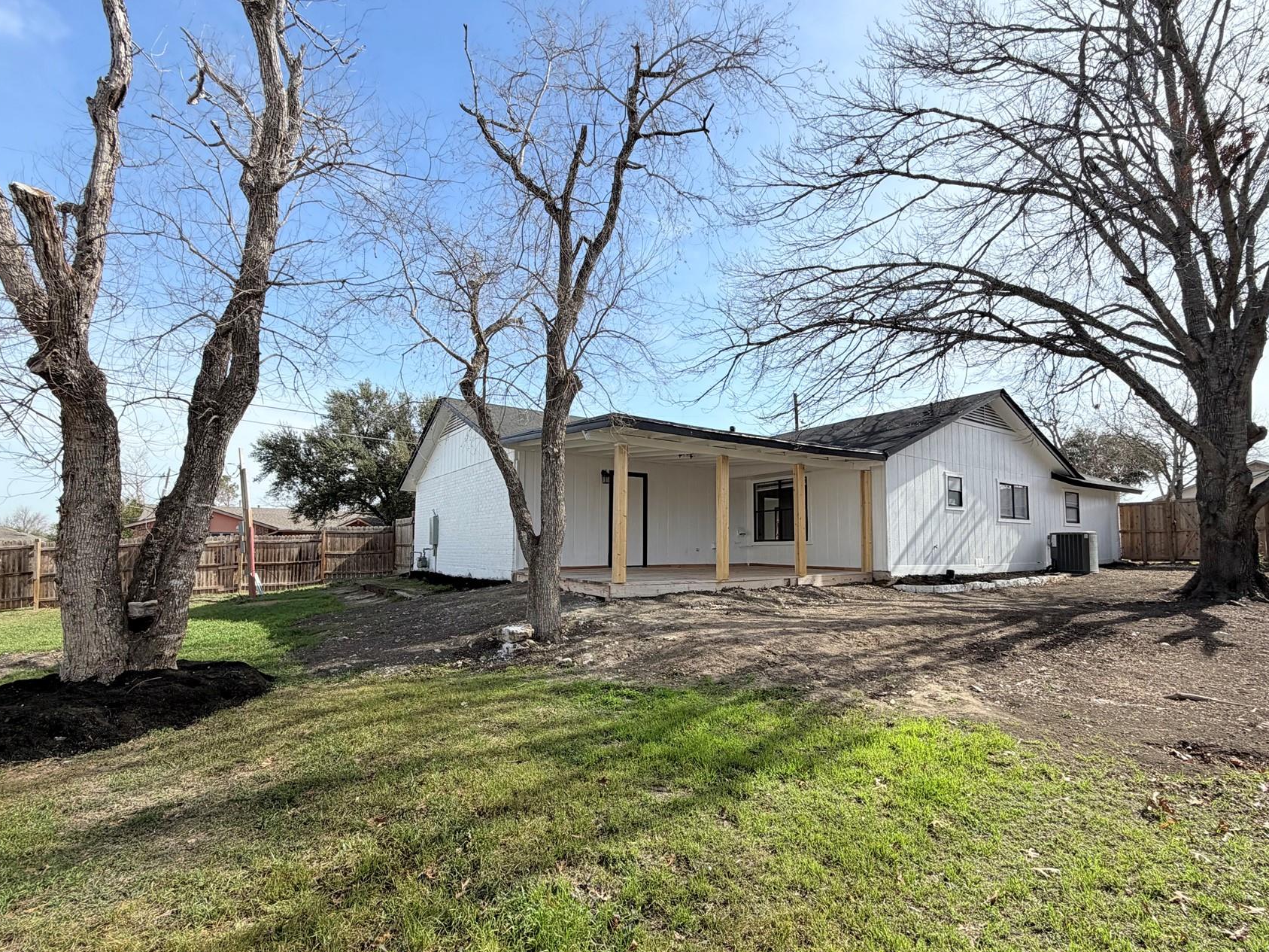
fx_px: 623
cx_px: 675
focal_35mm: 17
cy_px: 517
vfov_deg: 74.6
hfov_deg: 90.9
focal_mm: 2.22
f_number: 2.2
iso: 25
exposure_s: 1/770
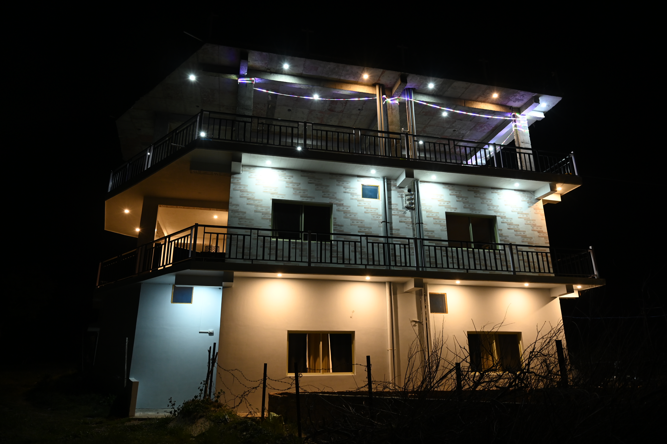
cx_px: 334
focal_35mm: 24
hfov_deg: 73.8
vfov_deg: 53.1
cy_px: 222
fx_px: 444
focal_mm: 24
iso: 1250
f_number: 4
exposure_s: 1/15
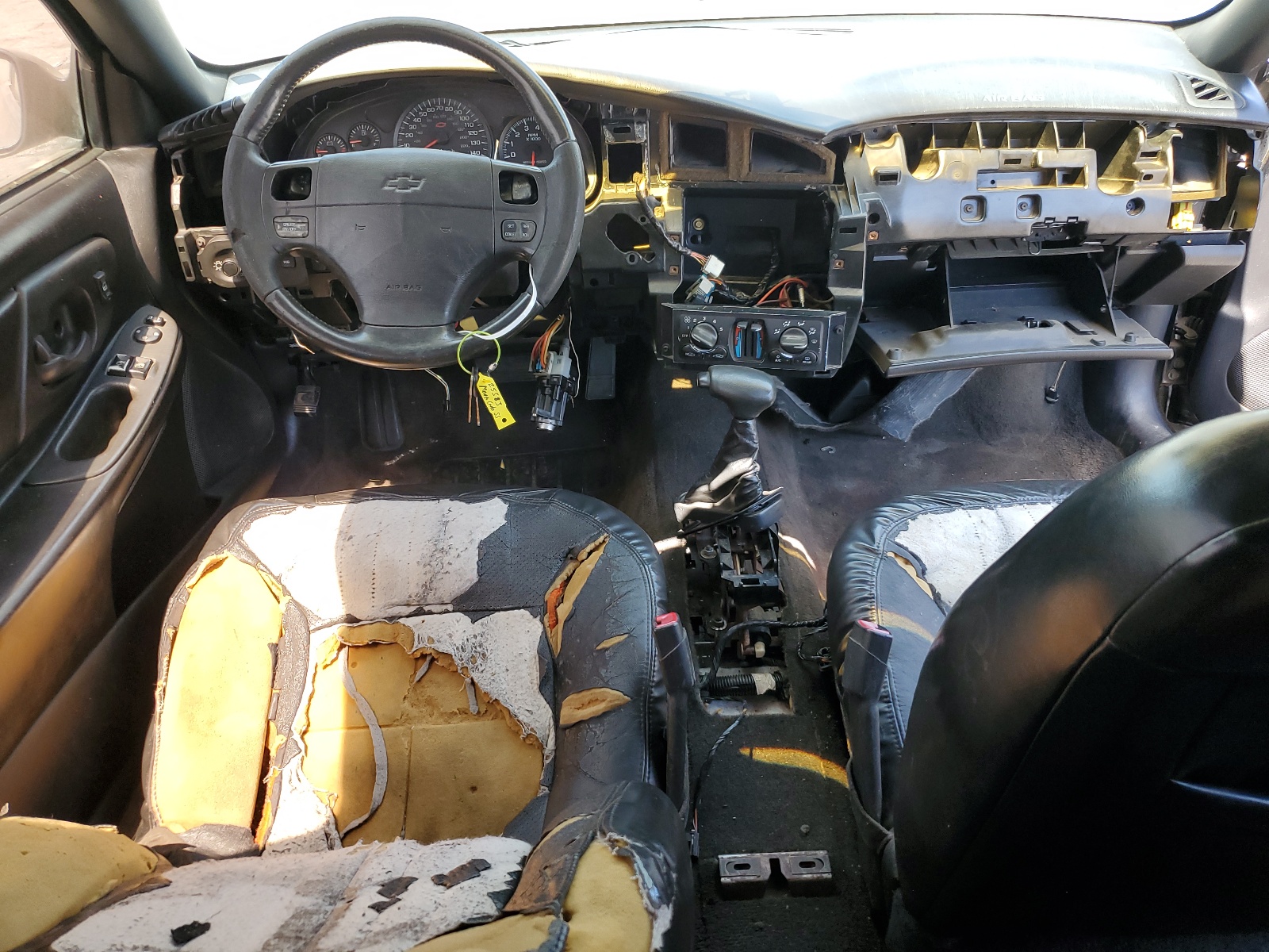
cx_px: 634
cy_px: 476
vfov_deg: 53.1
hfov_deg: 67.3
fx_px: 953
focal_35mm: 26
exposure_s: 1/120
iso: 59
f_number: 1.5
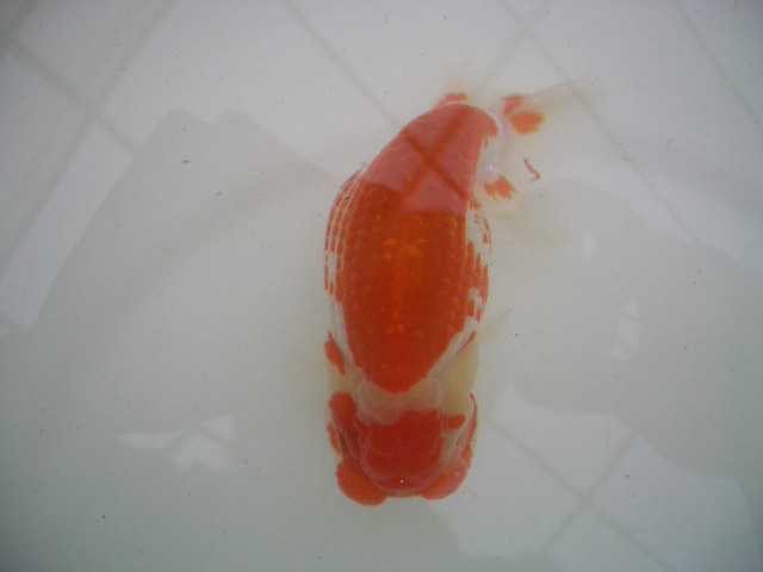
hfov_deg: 52.6
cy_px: 286
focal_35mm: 35
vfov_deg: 40.7
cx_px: 382
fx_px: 771
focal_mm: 5.8
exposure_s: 1/500
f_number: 2.6
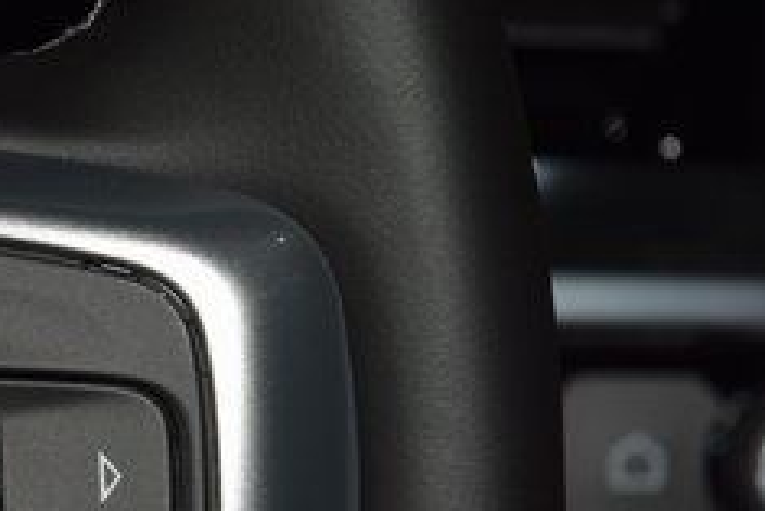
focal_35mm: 286
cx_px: -228
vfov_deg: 4.8
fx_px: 6081
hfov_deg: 7.1
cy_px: 190
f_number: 8
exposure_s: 1/125
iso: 100
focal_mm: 70
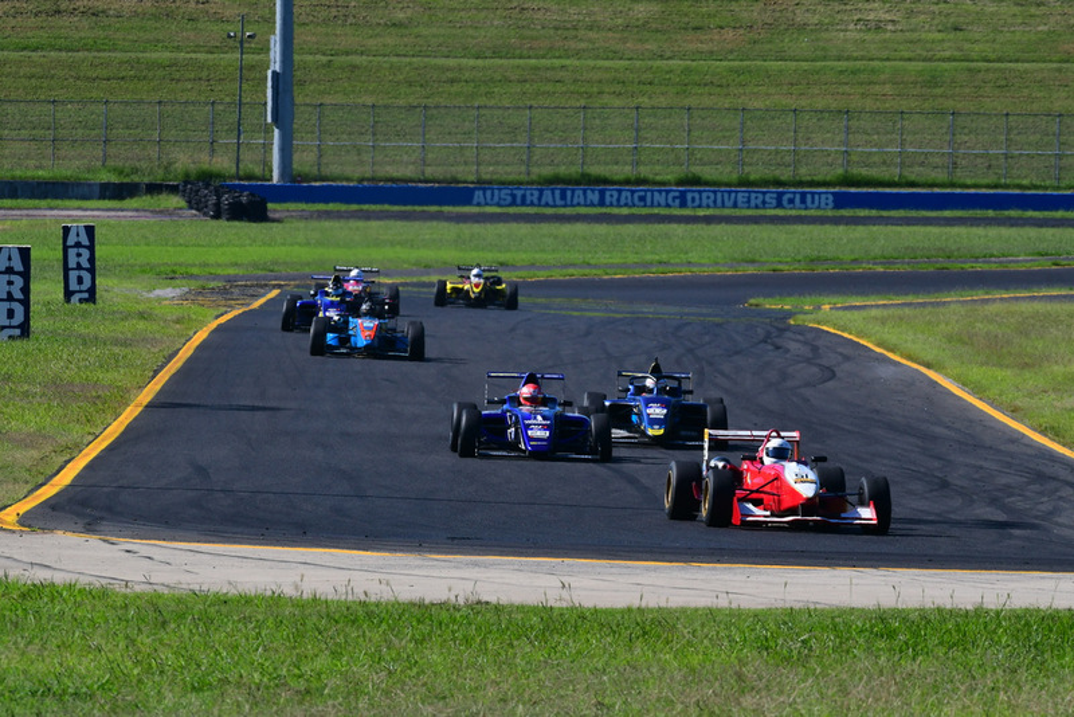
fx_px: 14324
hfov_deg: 4.3
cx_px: 537
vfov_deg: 2.9
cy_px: 358
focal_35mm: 480
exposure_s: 1/640
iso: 500
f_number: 13
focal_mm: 320
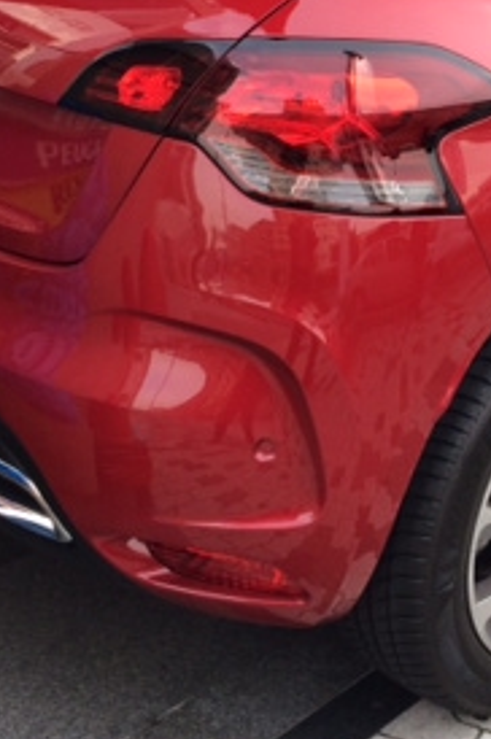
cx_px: 442
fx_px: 1497
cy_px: 175
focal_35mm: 73
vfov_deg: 27.3
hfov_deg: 18.3
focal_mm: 4.12
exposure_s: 1/120
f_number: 2.2
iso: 64
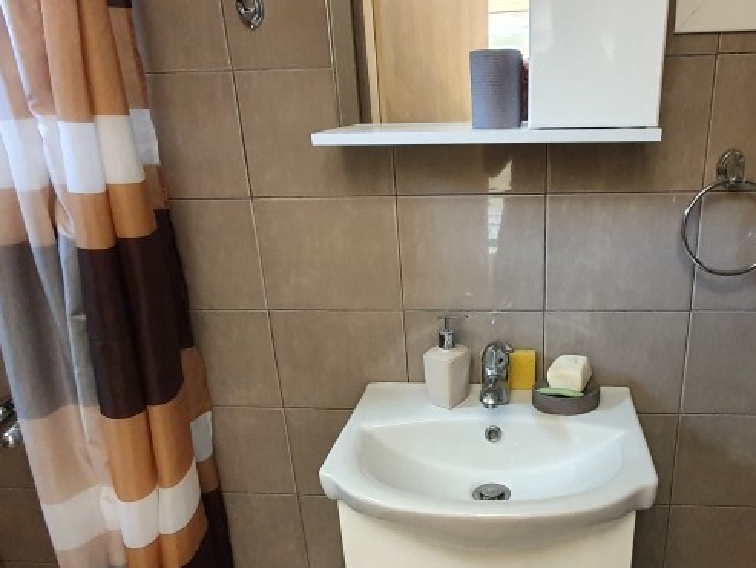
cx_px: 491
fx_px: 590
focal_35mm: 27
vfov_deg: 51.0
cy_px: 344
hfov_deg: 64.0
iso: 500
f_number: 2.2
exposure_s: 1/33
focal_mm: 1.8
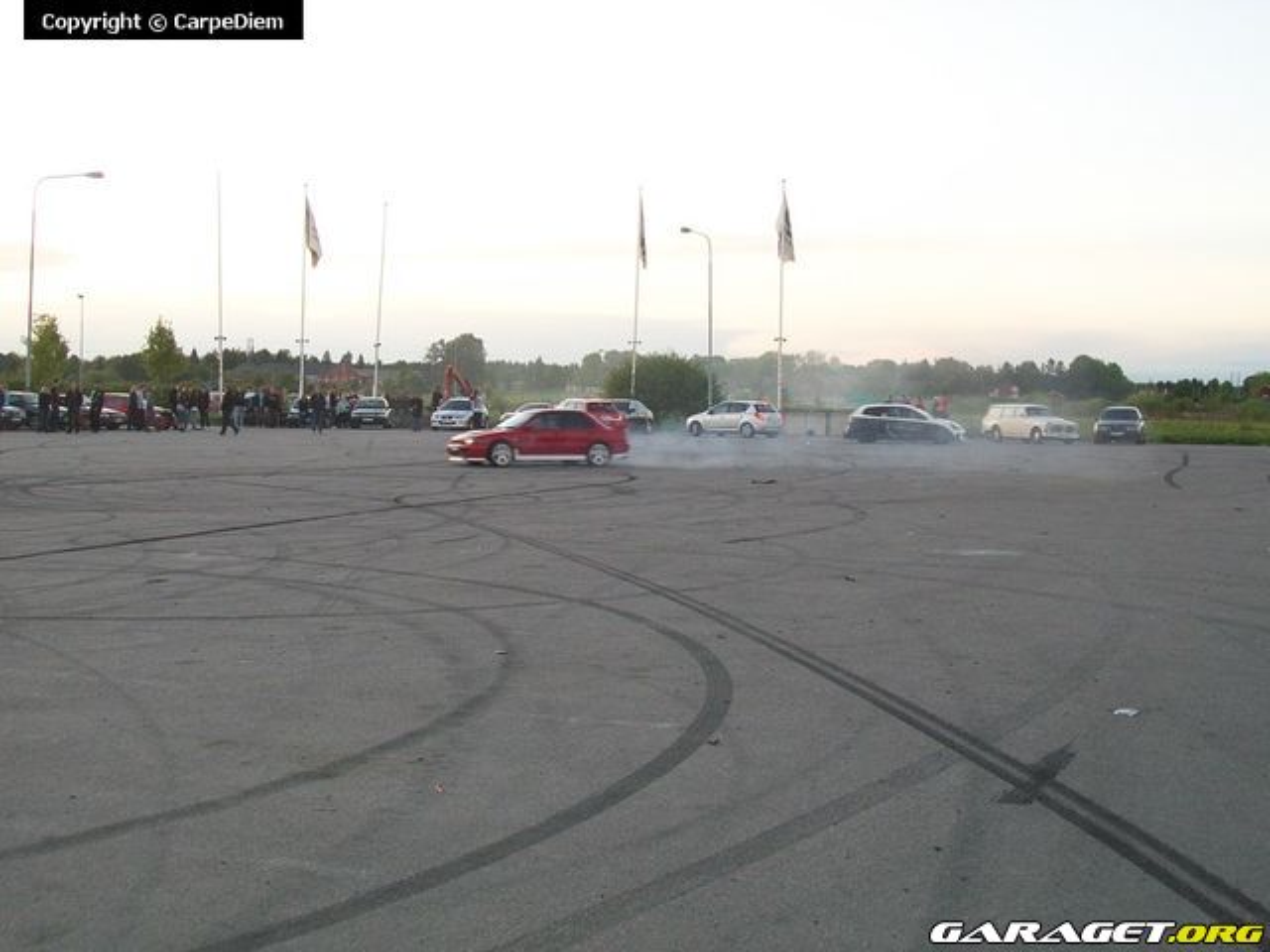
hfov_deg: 42.1
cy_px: 476
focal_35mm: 45
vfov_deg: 32.2
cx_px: 635
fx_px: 1651
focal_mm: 7.6
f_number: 3
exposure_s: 1/80
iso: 80
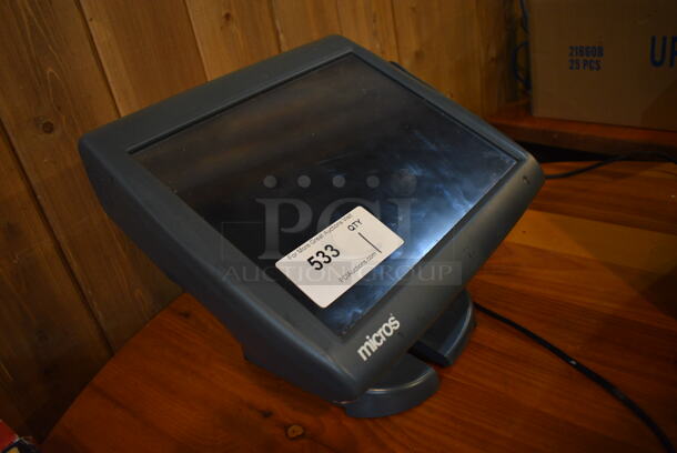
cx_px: 338
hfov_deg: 67.3
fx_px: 508
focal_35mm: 27
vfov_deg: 48.0
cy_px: 226
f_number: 3.5
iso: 1100
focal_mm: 18
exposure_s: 1/30
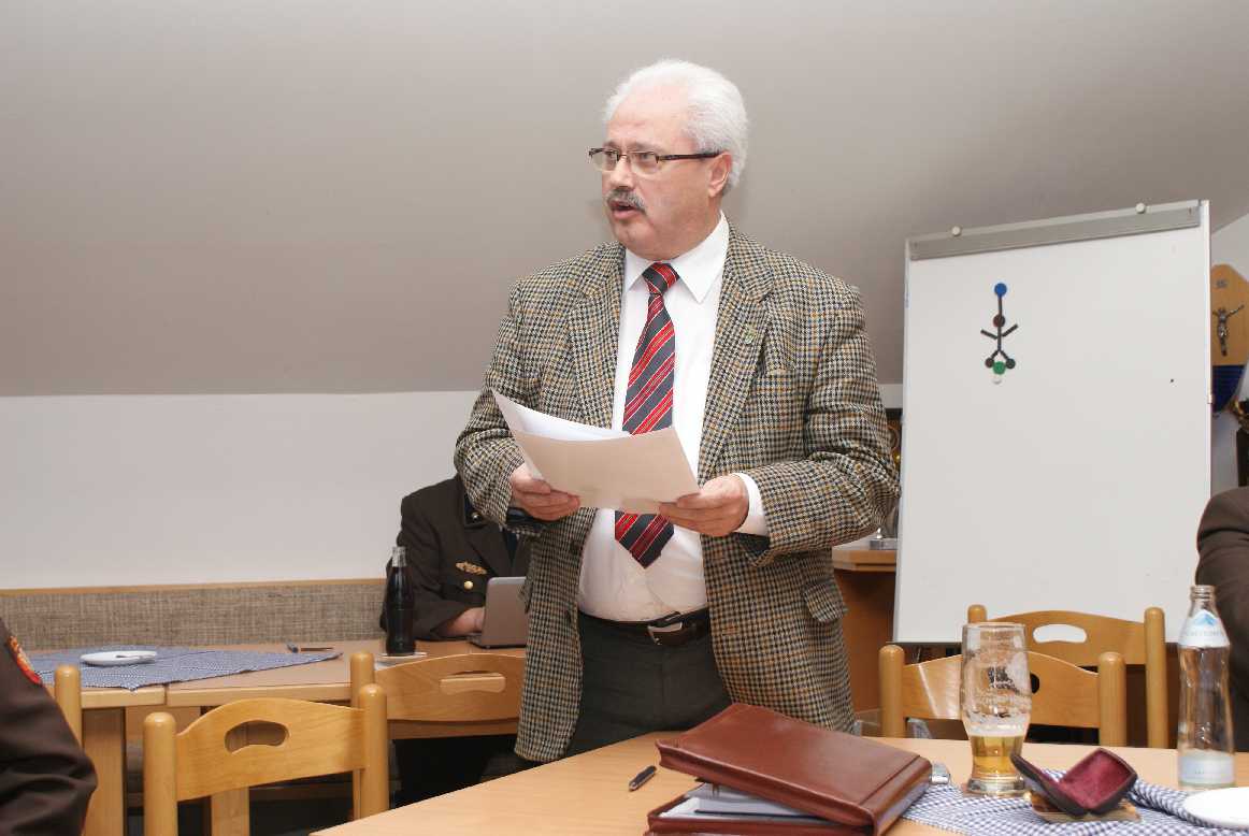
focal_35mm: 52
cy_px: 418
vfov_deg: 25.8
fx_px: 1824
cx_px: 624
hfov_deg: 37.8
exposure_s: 1/60
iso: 400
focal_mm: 35
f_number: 5.6
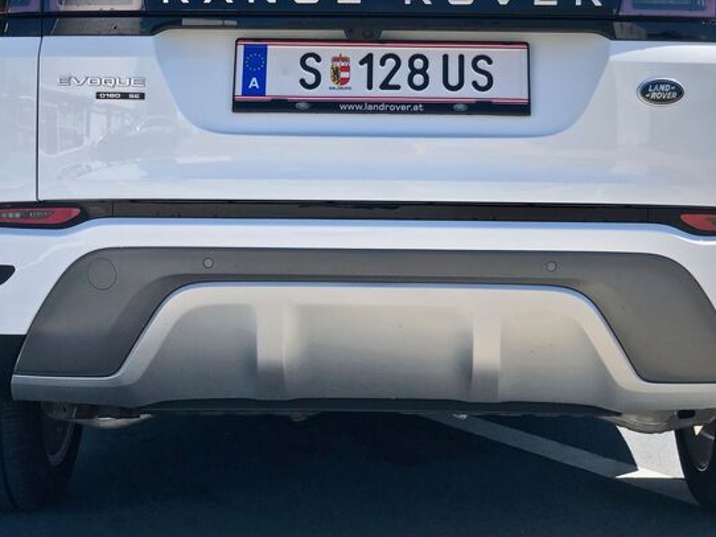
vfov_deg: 17.9
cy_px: 125
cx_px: 387
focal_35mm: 82
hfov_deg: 23.8
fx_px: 1695
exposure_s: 1/867
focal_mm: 6
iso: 16
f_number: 2.4
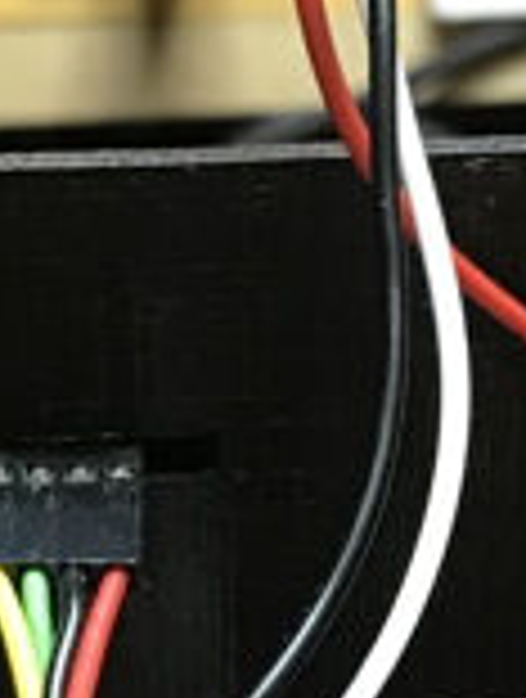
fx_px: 2926
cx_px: 126
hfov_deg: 10.3
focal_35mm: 145
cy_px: 840
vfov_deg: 13.2
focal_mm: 3.99
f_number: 1.8
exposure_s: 1/15
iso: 50
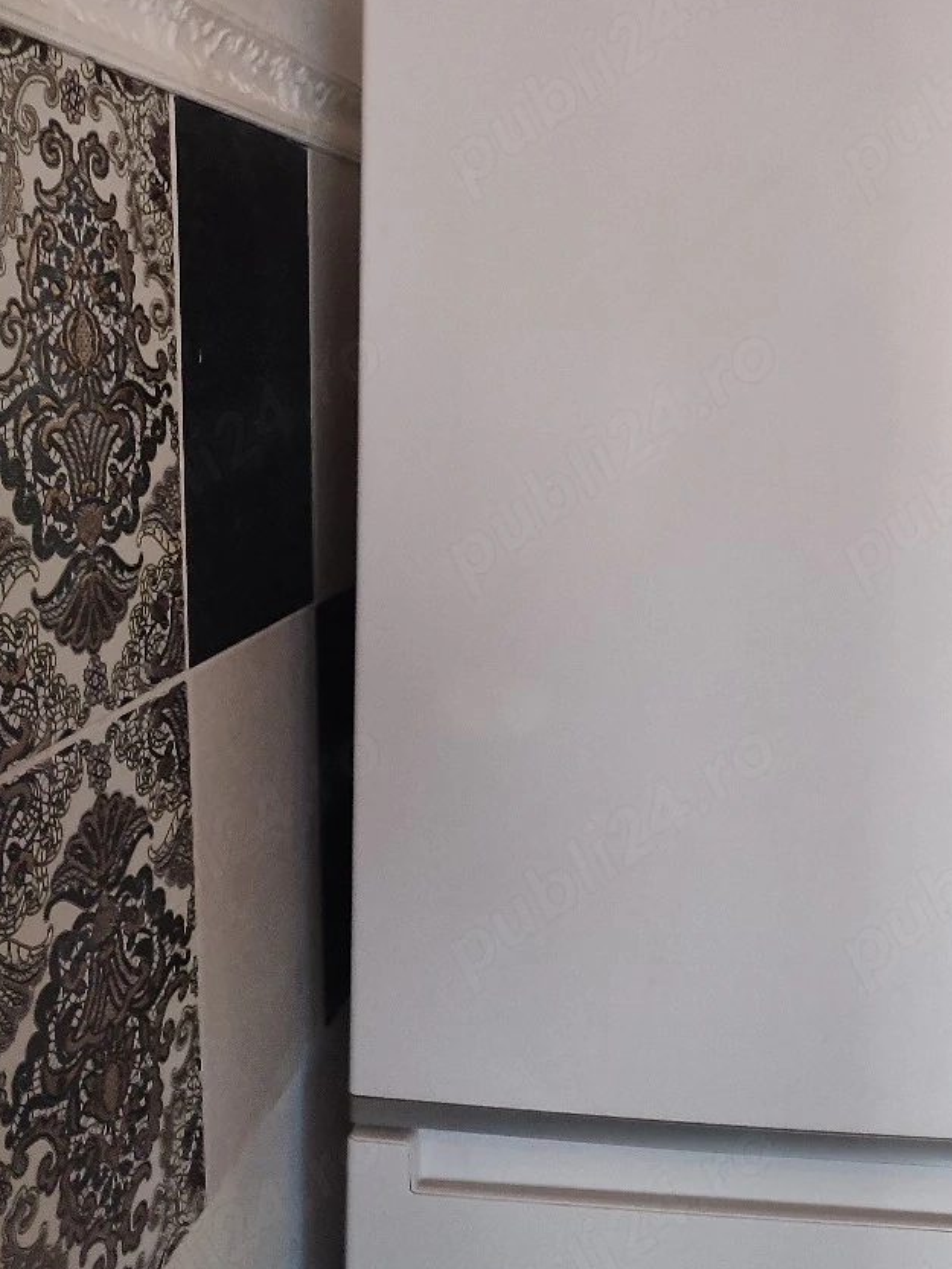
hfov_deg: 35.2
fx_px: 1466
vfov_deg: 46.6
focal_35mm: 40
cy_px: 517
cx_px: 711
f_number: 1.9
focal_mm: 6.04
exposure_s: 1/20
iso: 730
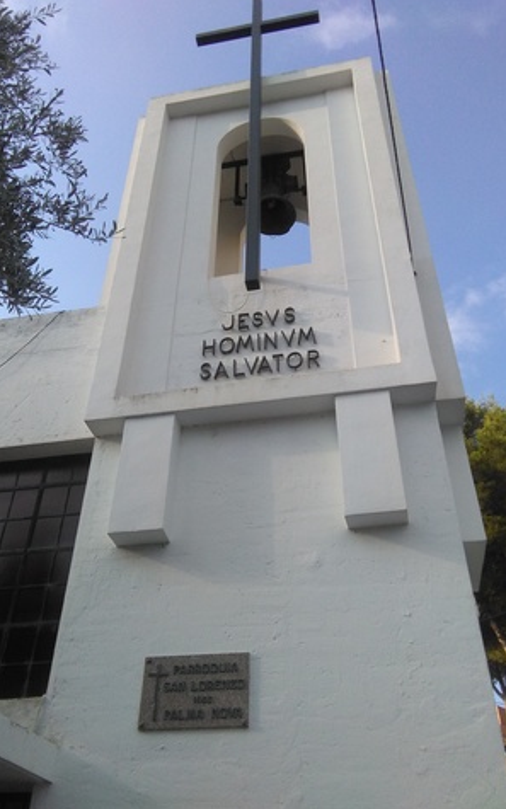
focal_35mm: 30
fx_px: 662
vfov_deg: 62.9
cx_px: 245
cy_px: 407
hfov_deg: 41.8
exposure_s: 1/748
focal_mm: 2.34
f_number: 2.2
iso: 100
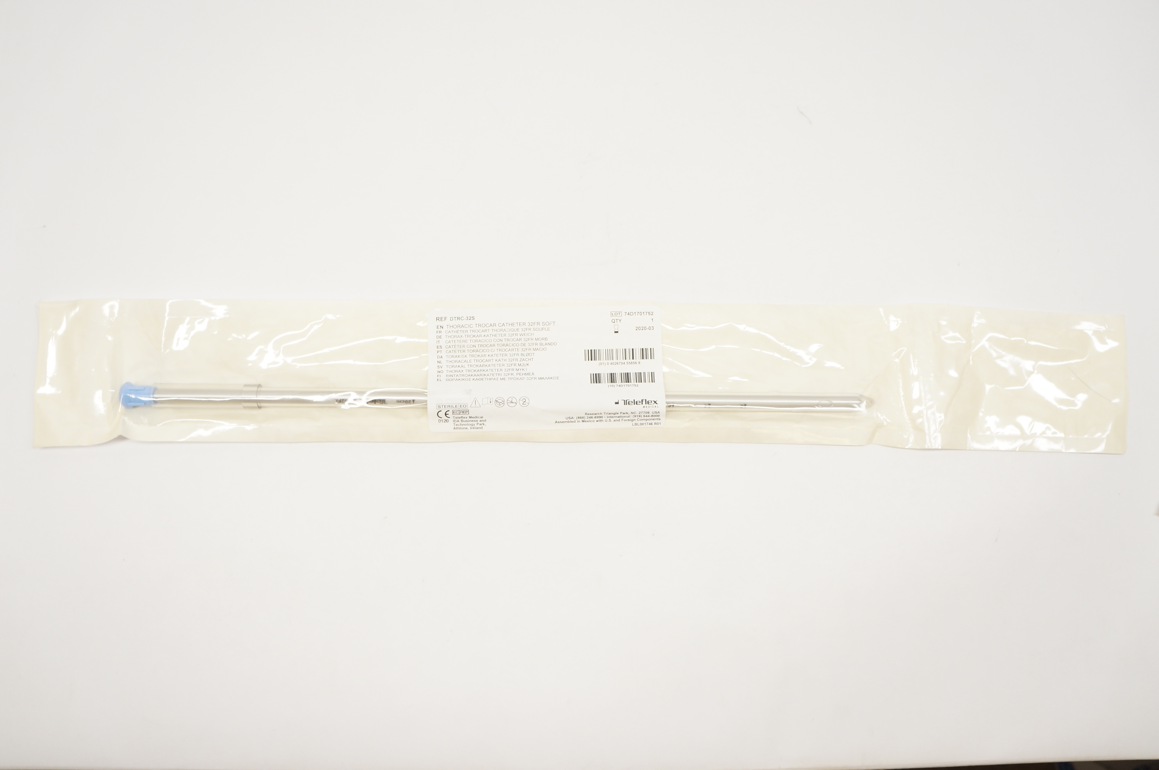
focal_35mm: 27
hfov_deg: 67.4
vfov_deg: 47.8
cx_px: 580
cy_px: 385
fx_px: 868
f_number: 5.6
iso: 400
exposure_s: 1/80
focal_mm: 18
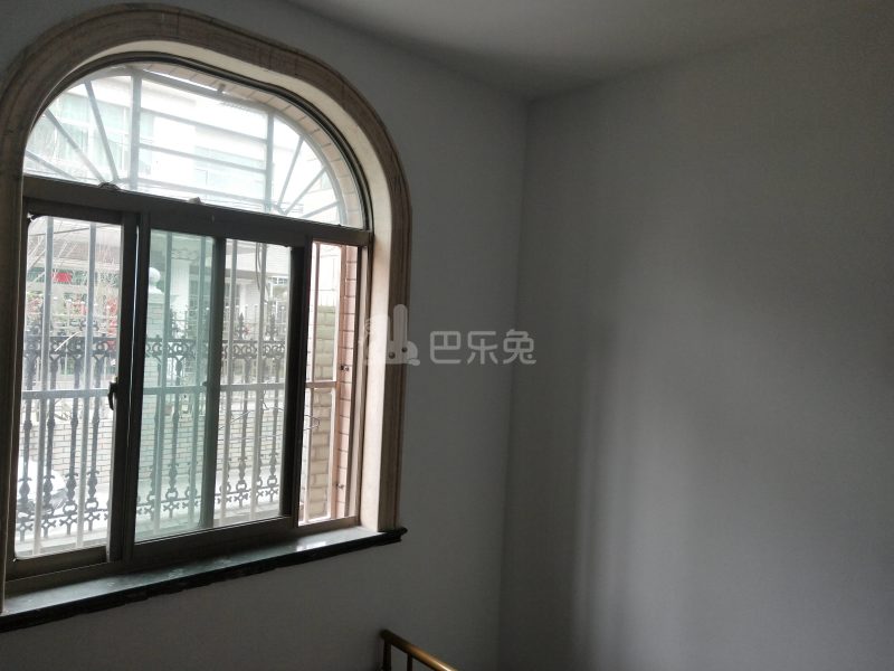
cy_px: 336
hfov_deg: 69.4
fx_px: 646
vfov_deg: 54.9
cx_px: 447
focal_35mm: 25
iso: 107
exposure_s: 1/100
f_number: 1.7
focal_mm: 4.28
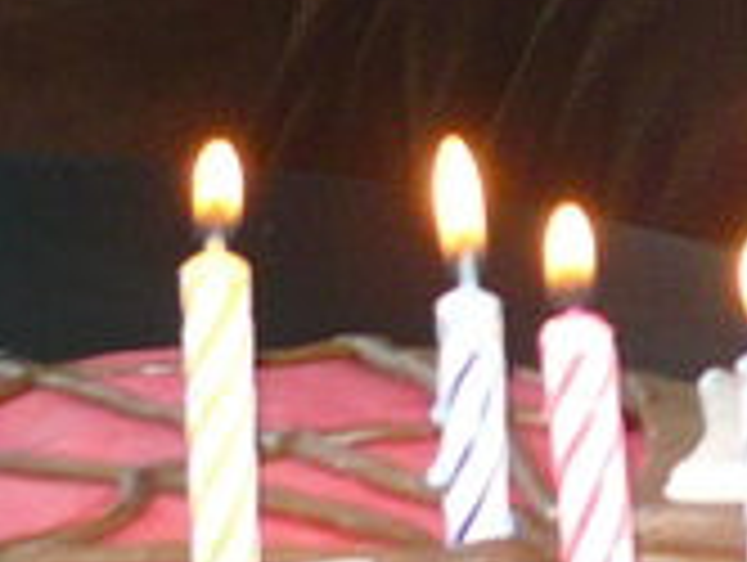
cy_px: -459
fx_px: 5468
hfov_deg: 7.6
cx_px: 1364
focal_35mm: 253
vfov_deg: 5.8
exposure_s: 1/30
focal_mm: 5.8
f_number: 2.8
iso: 125
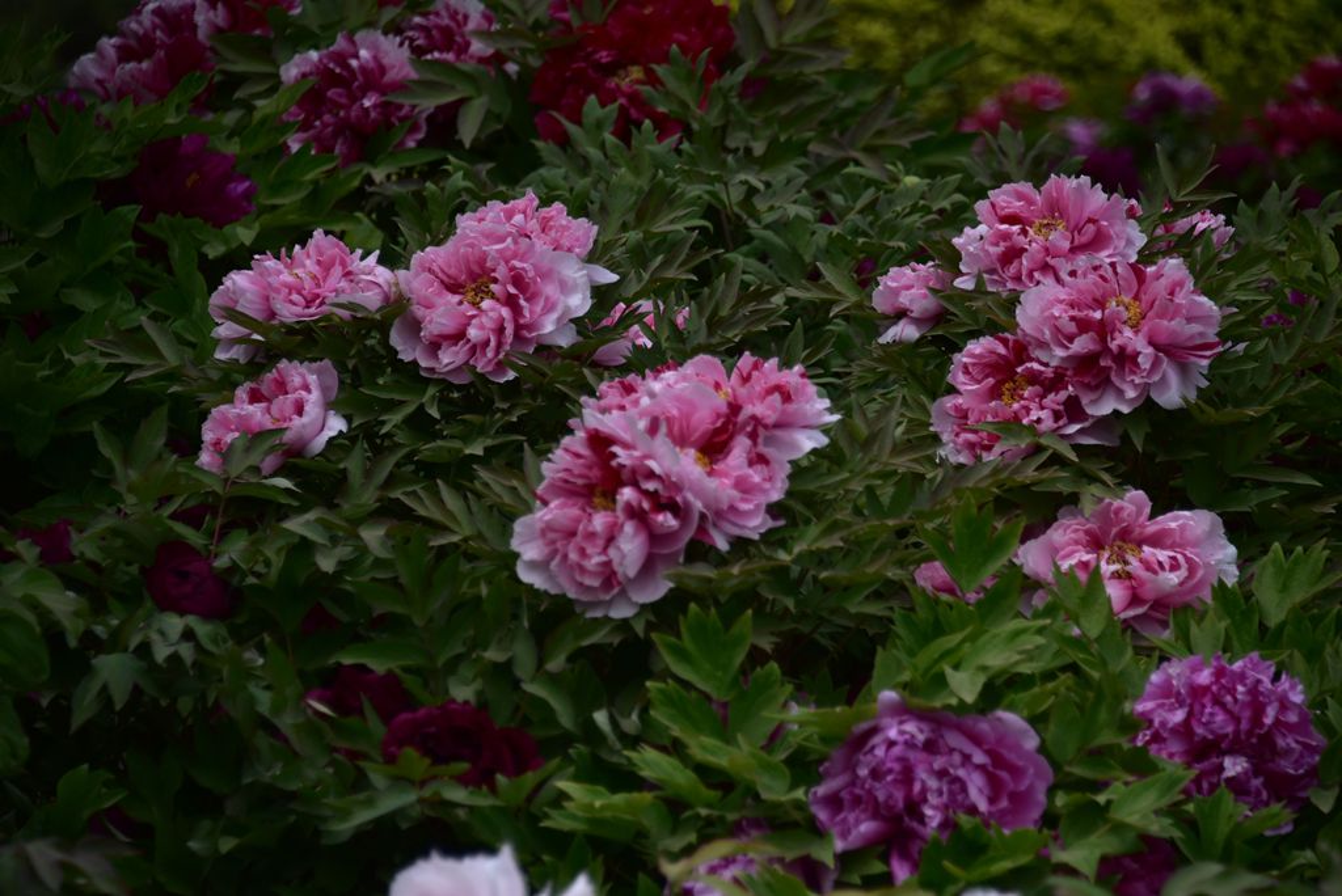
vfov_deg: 6.9
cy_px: 448
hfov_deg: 10.3
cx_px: 671
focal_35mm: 200
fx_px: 7459
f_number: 5.6
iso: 500
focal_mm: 200
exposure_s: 1/3200
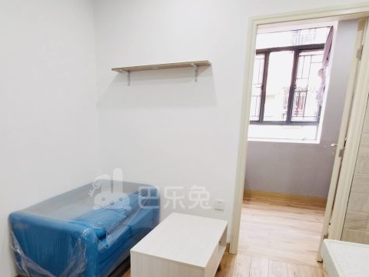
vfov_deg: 53.6
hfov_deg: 68.8
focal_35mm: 25
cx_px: 150
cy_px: 189
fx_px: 266
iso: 348
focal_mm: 2.04
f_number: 2.4
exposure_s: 1/33.3
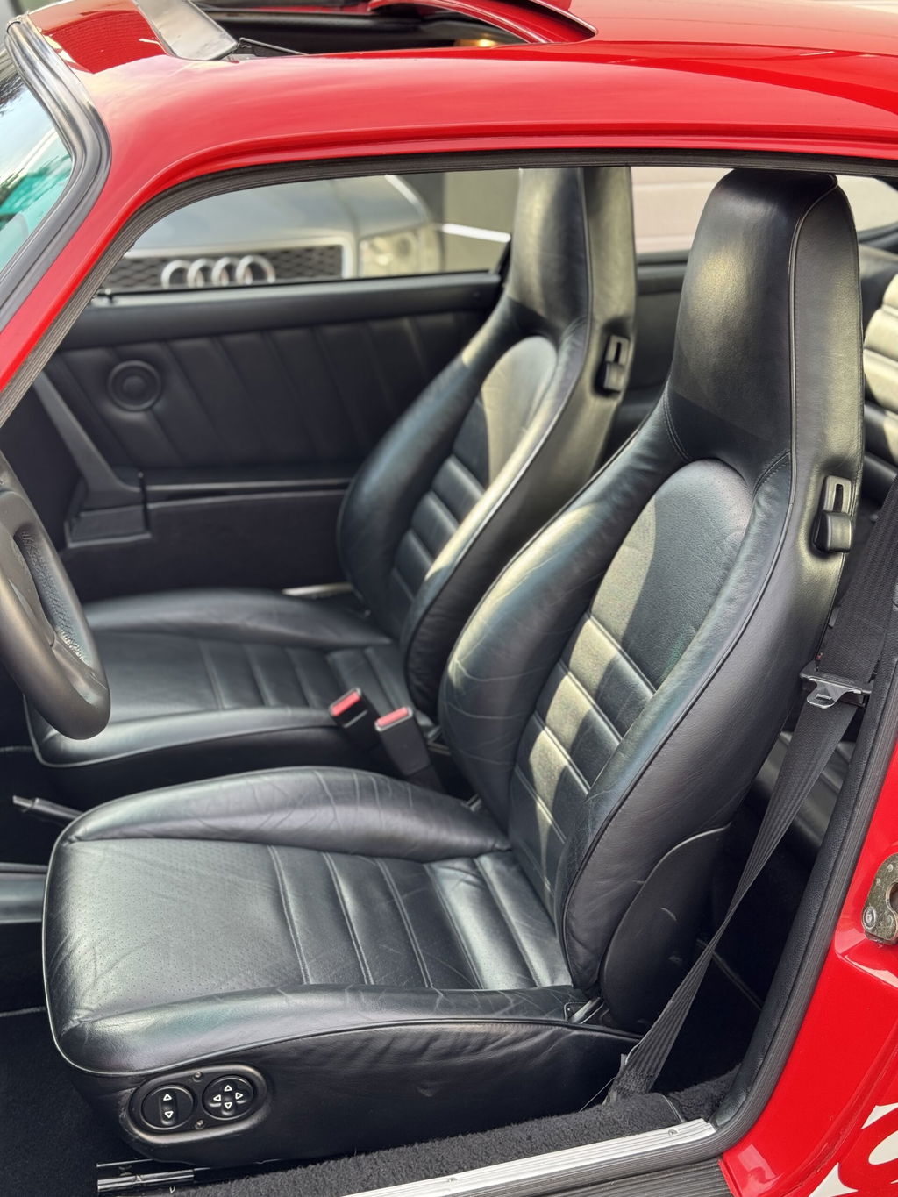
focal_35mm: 48
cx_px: 449
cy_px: 598
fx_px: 1660
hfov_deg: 30.3
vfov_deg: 39.7
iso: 64
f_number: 1.78
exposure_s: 1/179
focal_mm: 6.76
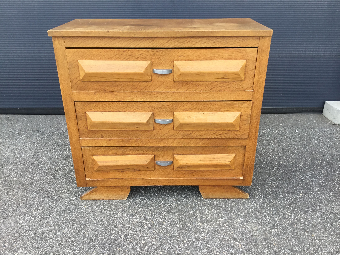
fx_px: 304
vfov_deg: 45.4
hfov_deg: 58.4
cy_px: 128
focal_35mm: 31
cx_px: 170
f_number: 2.4
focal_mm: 3.3
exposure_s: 1/118
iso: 25
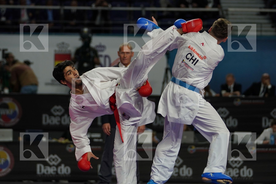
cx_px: 138
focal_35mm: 201
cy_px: 92
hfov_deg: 10.2
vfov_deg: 6.8
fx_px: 1541
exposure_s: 1/1000
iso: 800
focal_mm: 134
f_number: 2.8
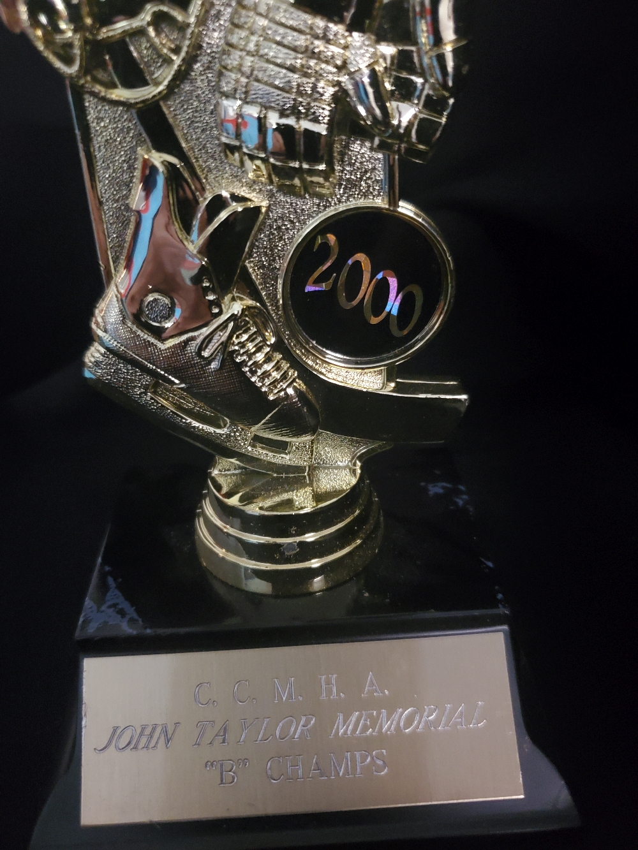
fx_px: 639
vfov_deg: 67.3
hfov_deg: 53.1
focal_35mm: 26
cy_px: 425
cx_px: 319
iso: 1000
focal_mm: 4.3
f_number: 1.5
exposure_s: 1/10
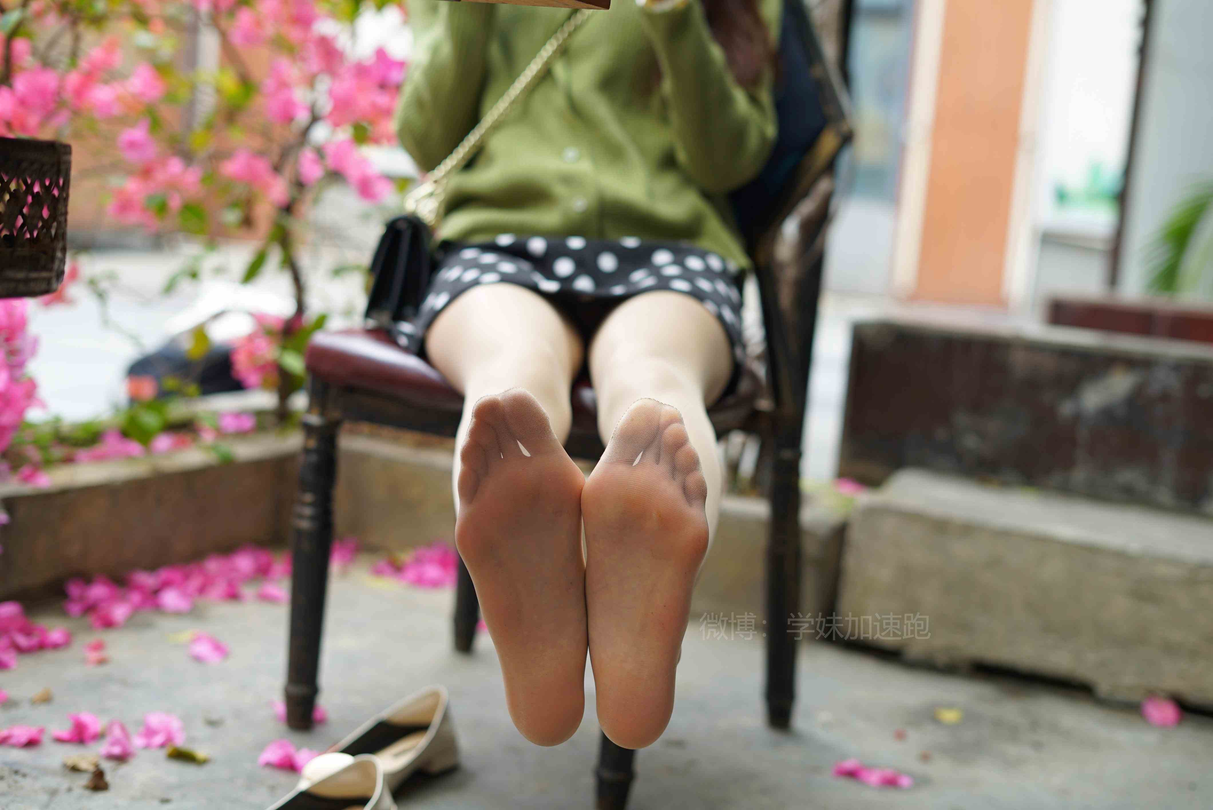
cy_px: 405
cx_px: 606
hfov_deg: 39.6
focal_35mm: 50
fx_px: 1686
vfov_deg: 27.0
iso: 100
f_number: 2.8
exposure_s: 1/100
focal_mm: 50
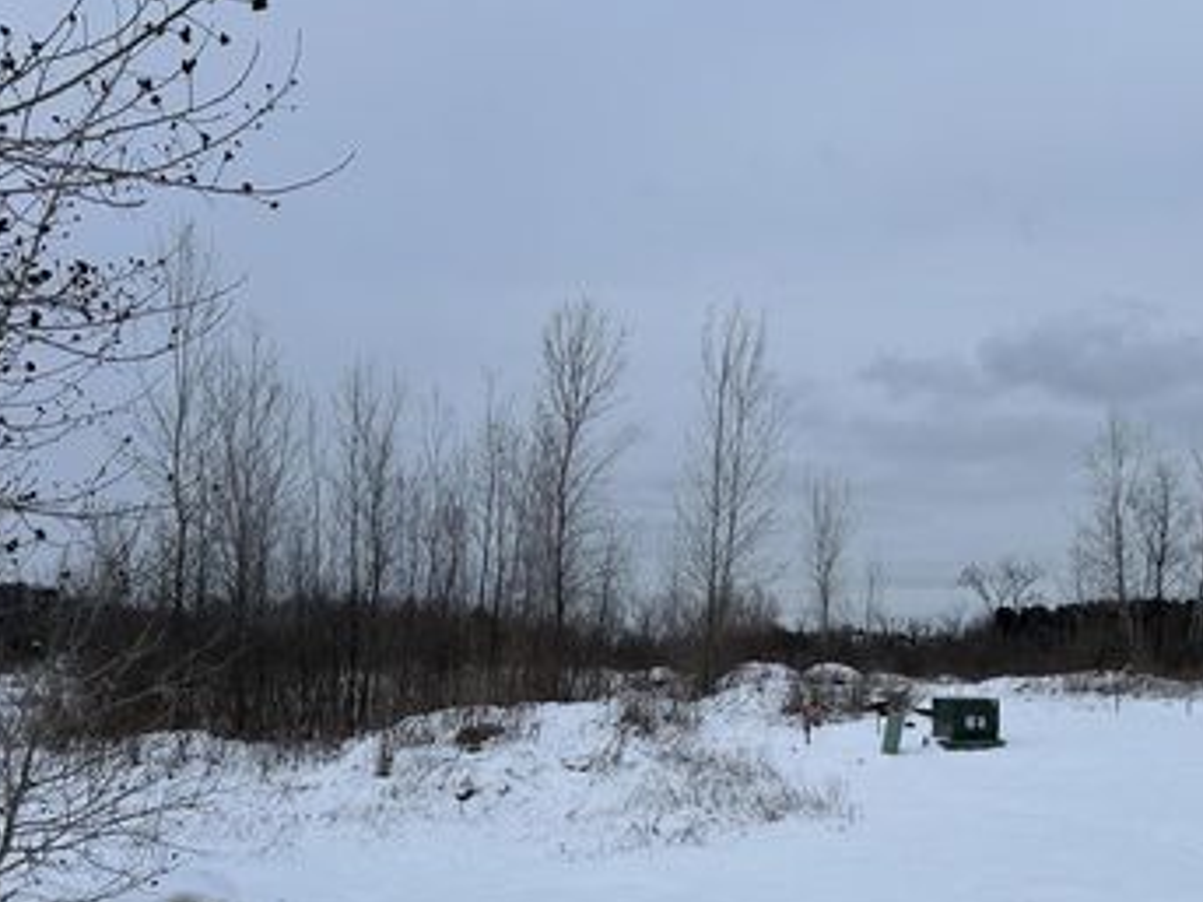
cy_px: 630
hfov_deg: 52.4
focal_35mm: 35
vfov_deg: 40.0
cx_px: 708
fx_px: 1216
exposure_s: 1/2252
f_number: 1.78
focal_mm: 6.86
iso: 80
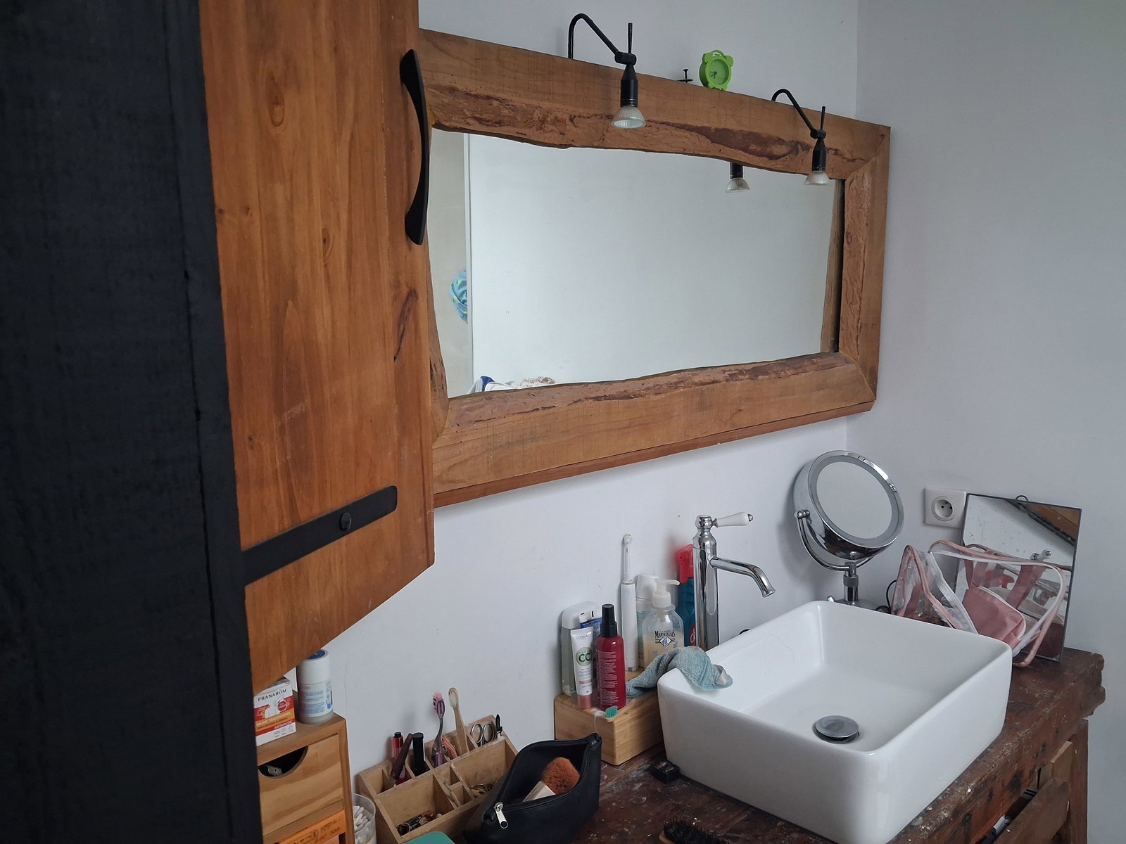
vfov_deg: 51.4
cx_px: 563
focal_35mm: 27
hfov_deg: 65.3
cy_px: 422
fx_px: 878
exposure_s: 1/25
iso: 500
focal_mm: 4
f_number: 1.8
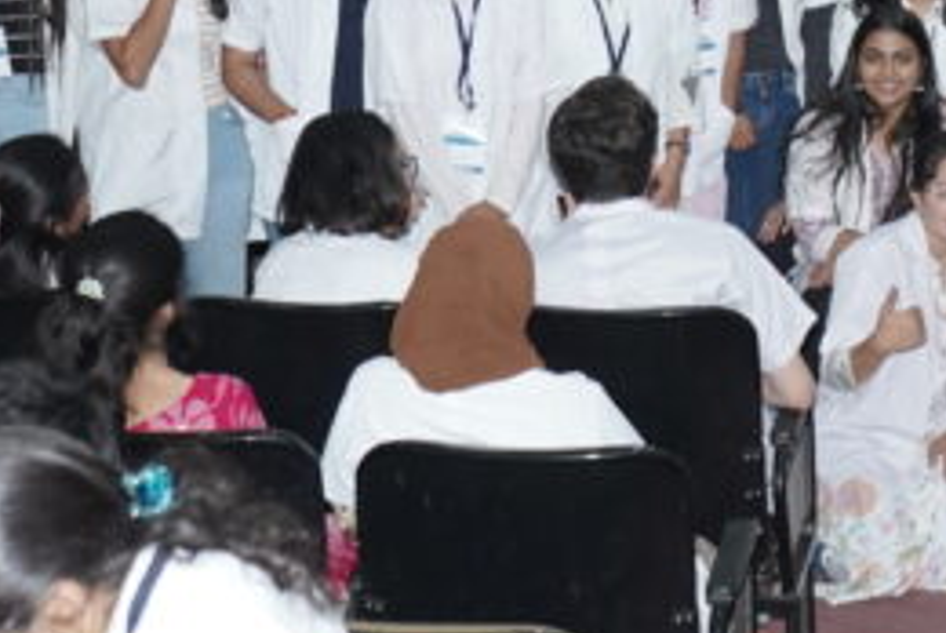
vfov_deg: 11.0
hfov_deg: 16.1
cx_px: 1128
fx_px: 3209
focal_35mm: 122
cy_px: -195
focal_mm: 31
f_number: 4.5
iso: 2000
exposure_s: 1/160
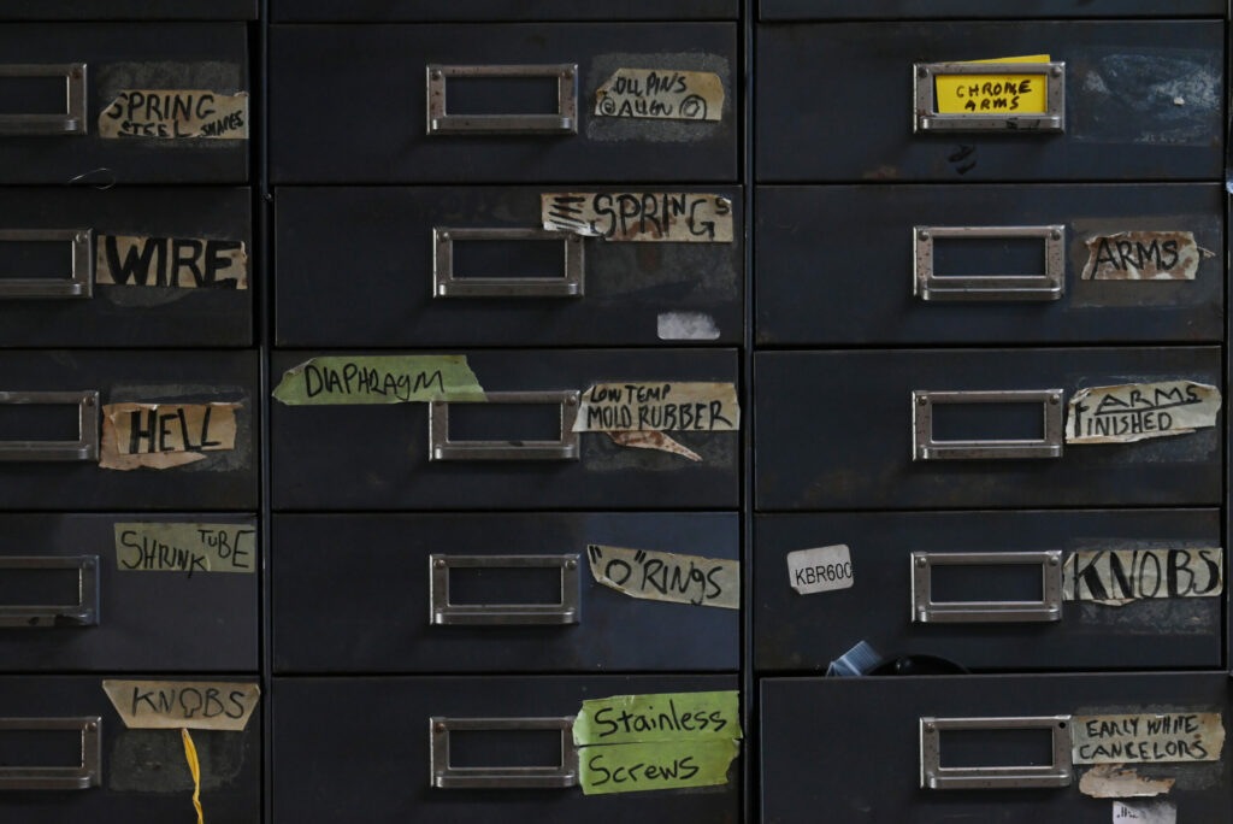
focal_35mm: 135
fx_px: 4626
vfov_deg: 10.2
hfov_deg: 15.2
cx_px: 616
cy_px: 412
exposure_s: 1/125
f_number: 8
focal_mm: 135
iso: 3200
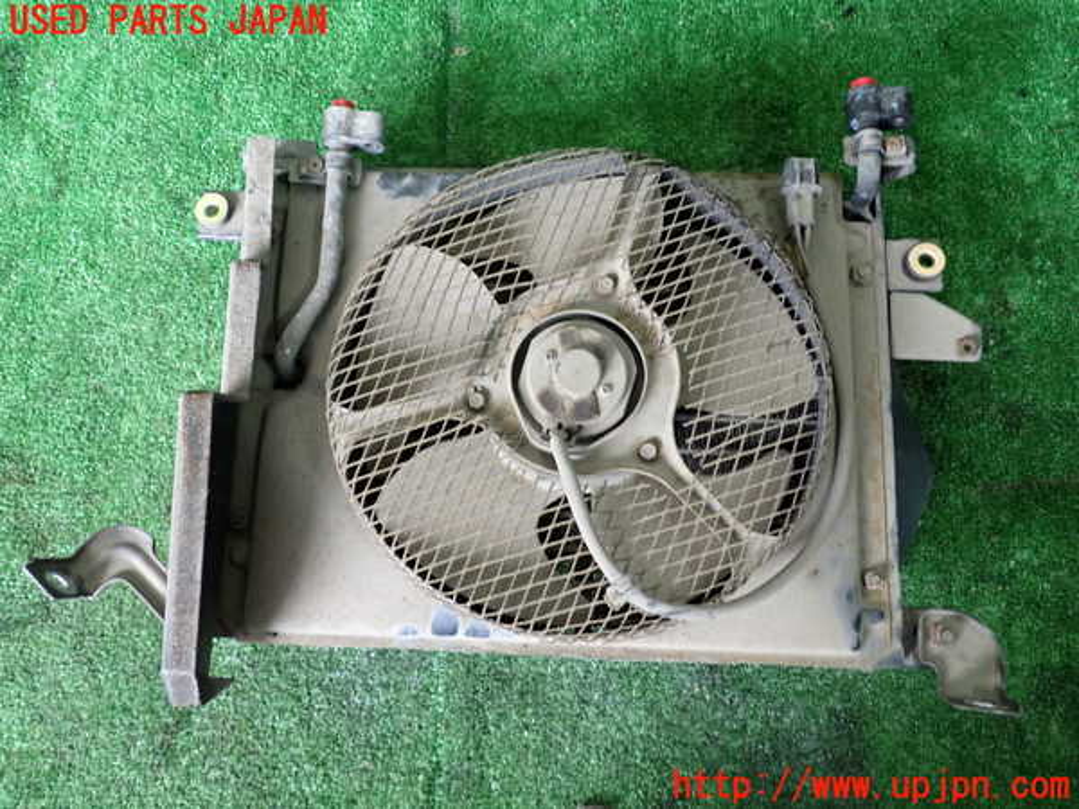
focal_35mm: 30
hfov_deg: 60.0
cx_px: 540
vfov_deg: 46.8
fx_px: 935
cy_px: 404
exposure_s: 1/30
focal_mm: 5.4
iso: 250
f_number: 2.3
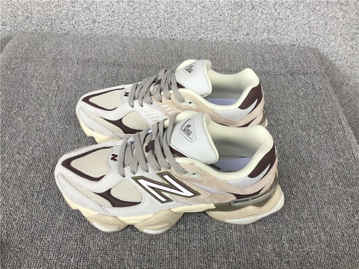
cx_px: 180
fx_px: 321
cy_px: 134
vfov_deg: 45.4
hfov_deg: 58.4
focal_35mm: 31
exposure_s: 1/100
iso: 40
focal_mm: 3.3
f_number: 2.4
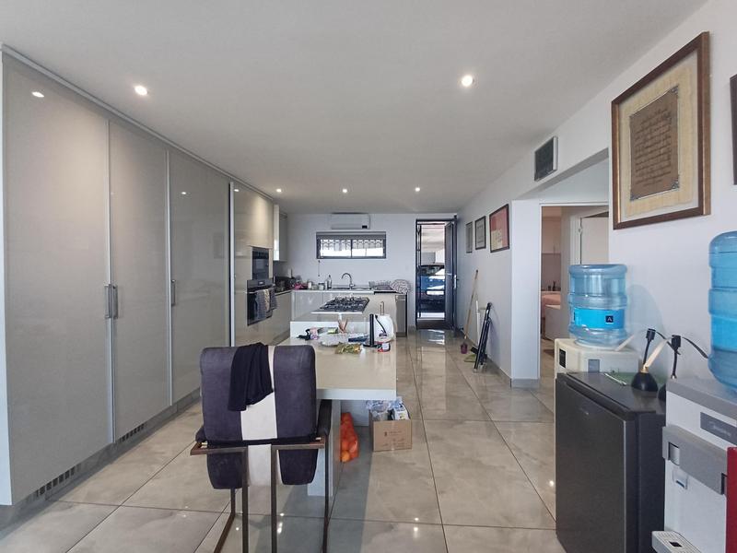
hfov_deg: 94.5
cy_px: 276
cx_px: 368
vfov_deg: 78.1
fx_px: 341
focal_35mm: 16
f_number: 2.2
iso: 160
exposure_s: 1/50
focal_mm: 1.64
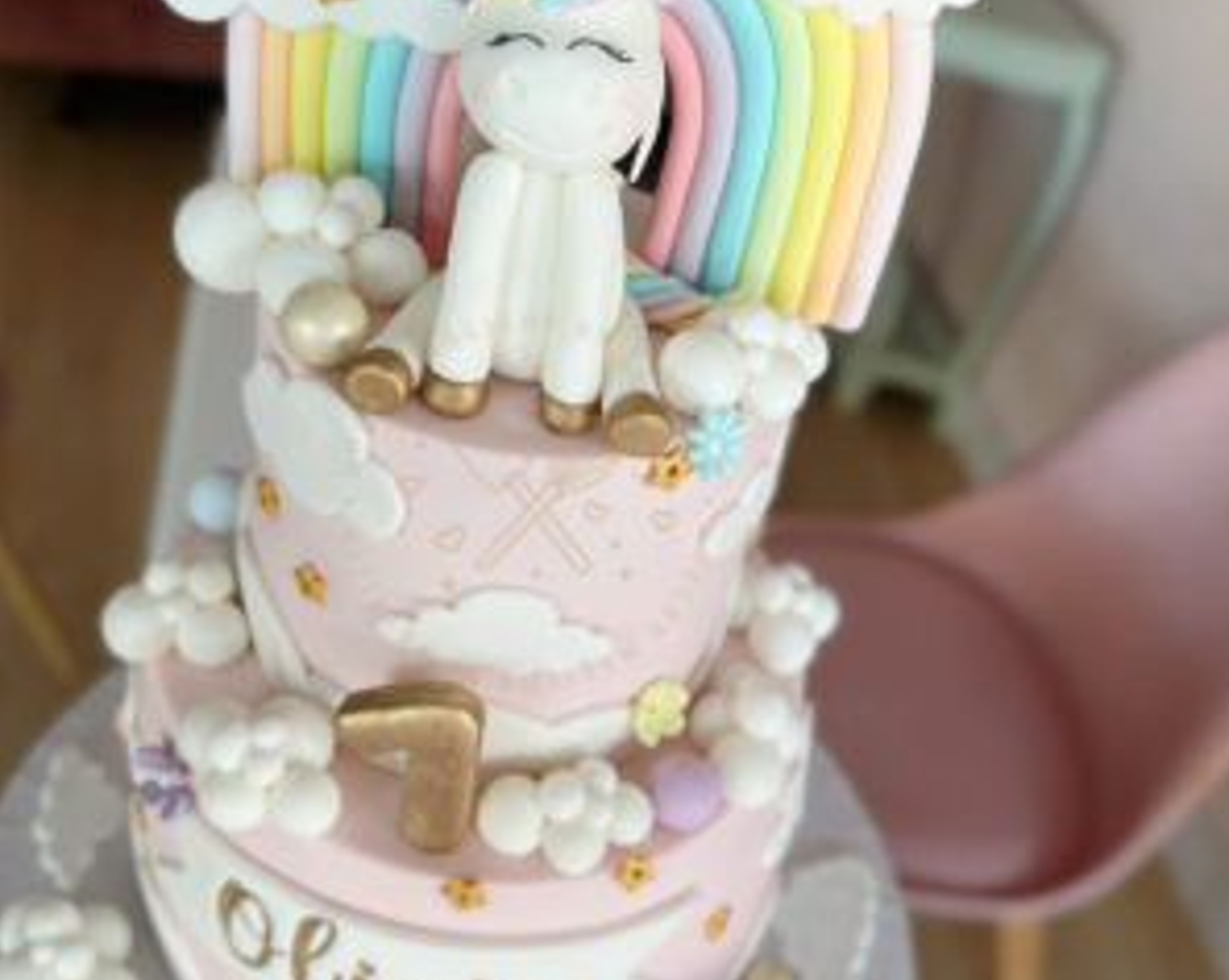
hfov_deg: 49.1
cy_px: 513
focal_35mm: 37
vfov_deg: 40.0
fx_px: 1344
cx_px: 600
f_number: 1.5
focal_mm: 5.7
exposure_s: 1/121
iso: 50
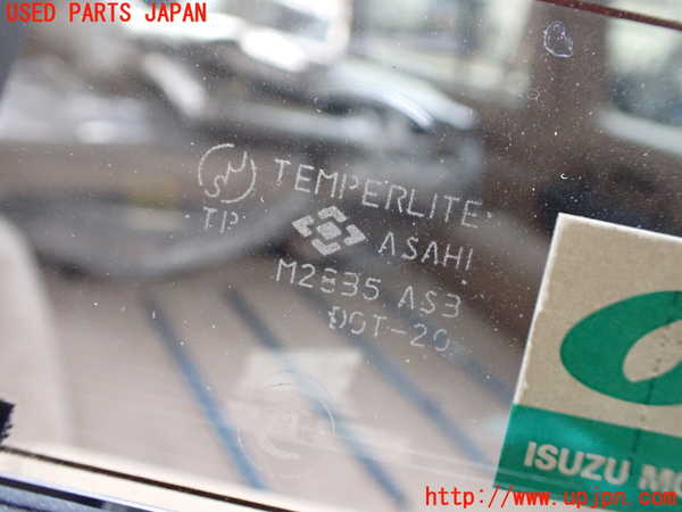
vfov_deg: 46.8
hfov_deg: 60.0
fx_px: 591
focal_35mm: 30
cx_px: 341
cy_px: 256
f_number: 2.3
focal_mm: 5.4
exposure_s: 1/100
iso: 800
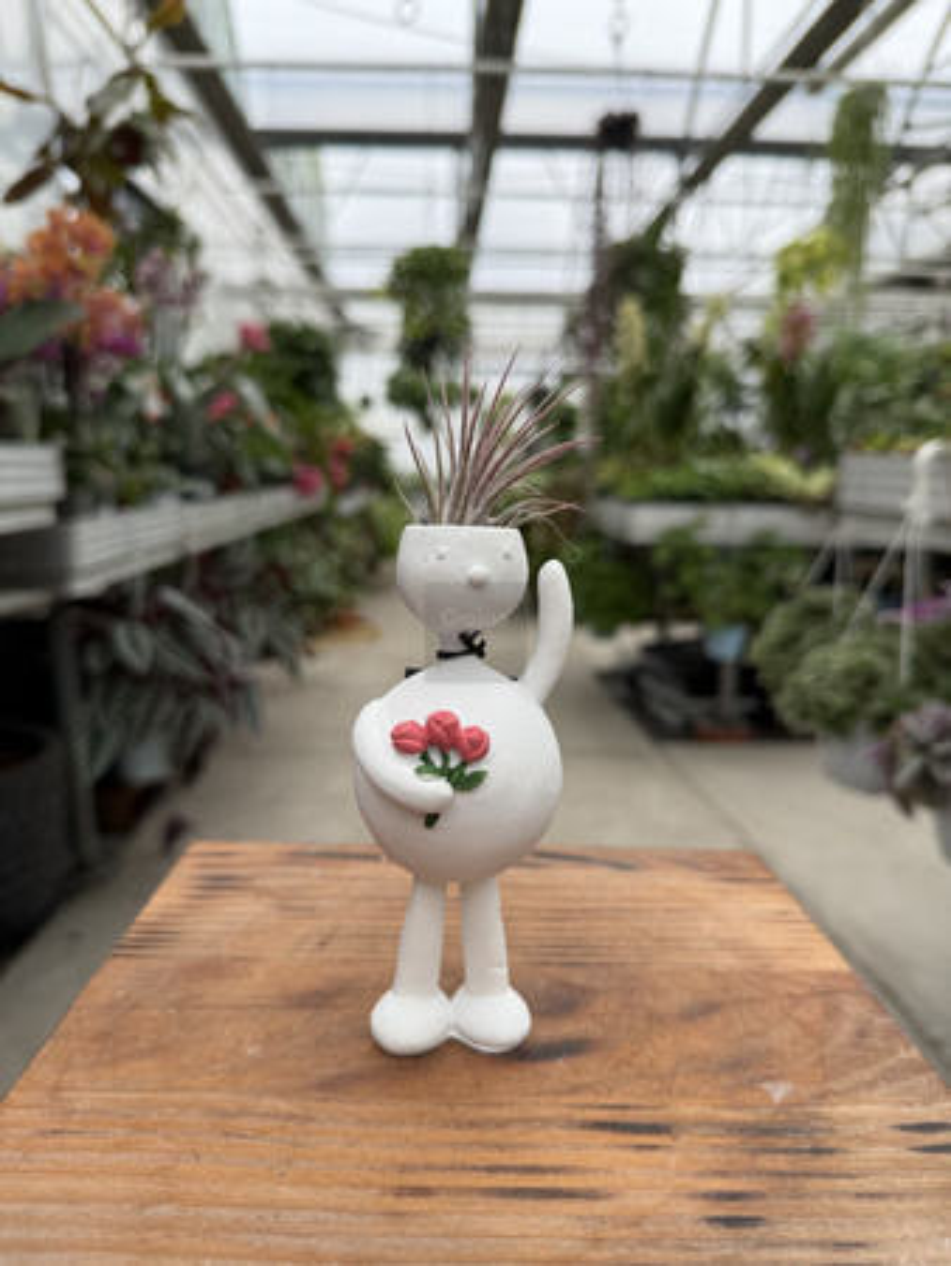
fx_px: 878
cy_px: 633
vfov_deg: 71.6
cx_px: 476
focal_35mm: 24
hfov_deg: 56.9
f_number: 1.78
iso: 80
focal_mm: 6.76
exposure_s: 1/992
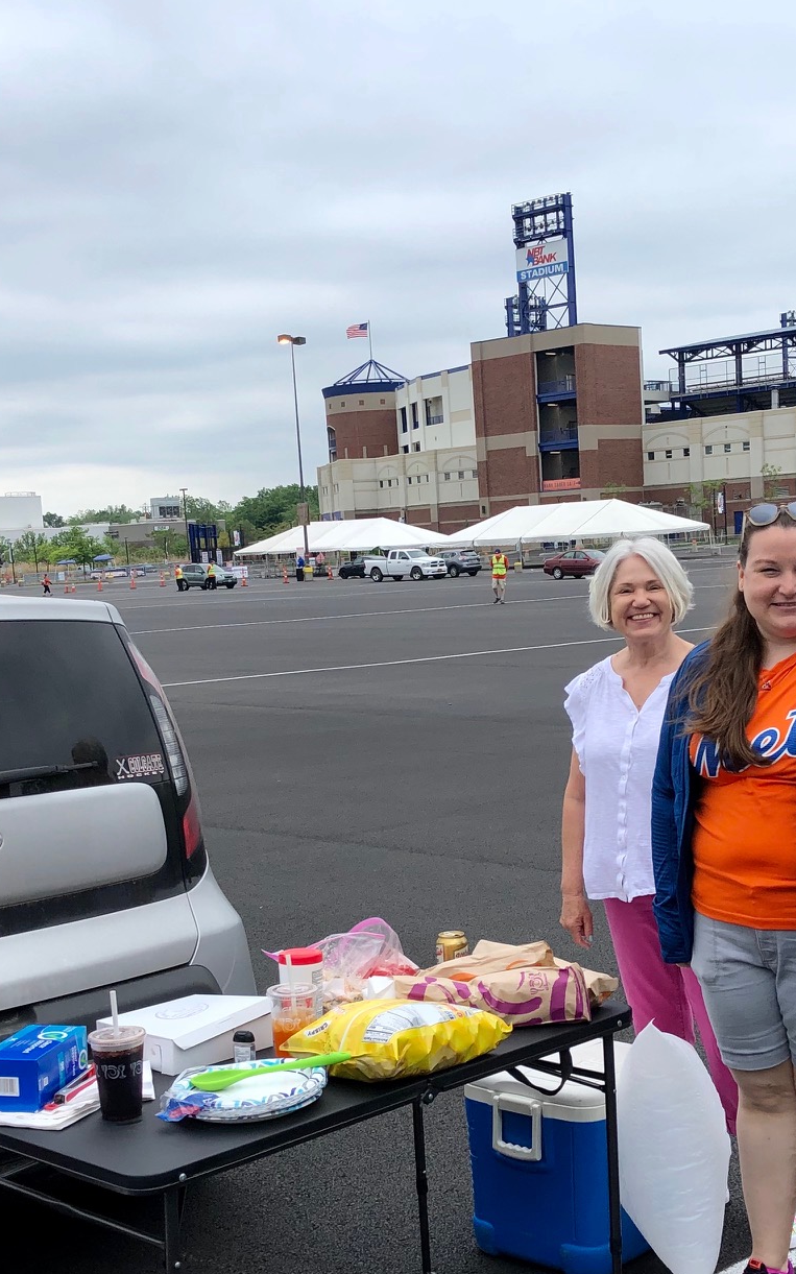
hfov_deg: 26.3
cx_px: 469
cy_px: 783
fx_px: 1701
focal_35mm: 49
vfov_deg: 40.8
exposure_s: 1/432
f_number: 1.8
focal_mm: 3.99
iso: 20
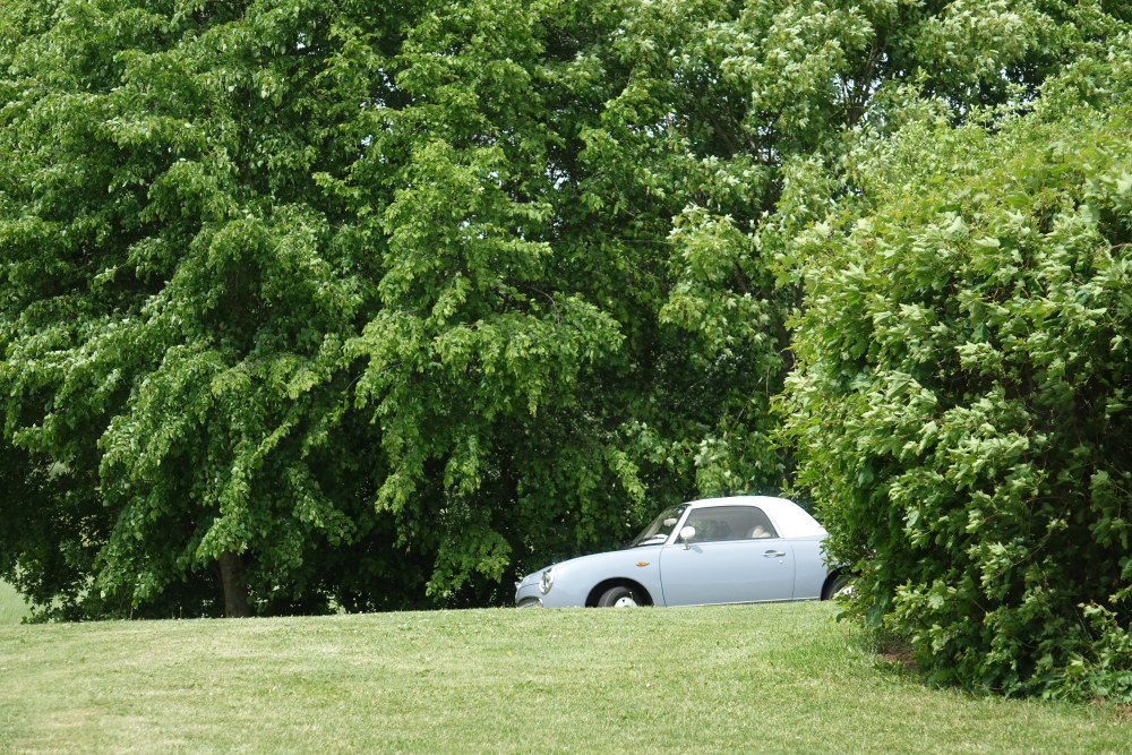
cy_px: 378
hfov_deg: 13.7
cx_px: 566
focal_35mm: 150
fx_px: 4717
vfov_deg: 9.2
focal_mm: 54.86
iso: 400
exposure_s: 1/1250
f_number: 4
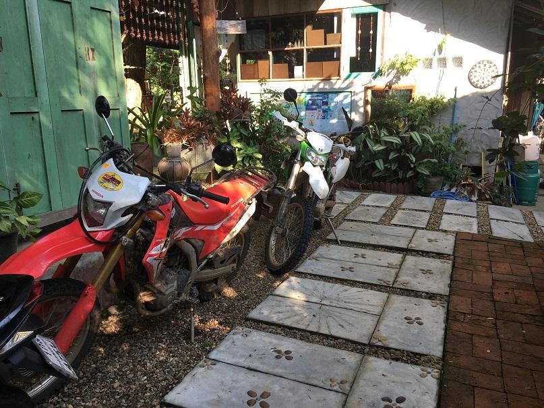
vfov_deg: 48.2
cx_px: 272
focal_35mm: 29
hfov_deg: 61.7
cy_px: 204
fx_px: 456
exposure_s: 1/100
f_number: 2.2
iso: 25
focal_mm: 4.15
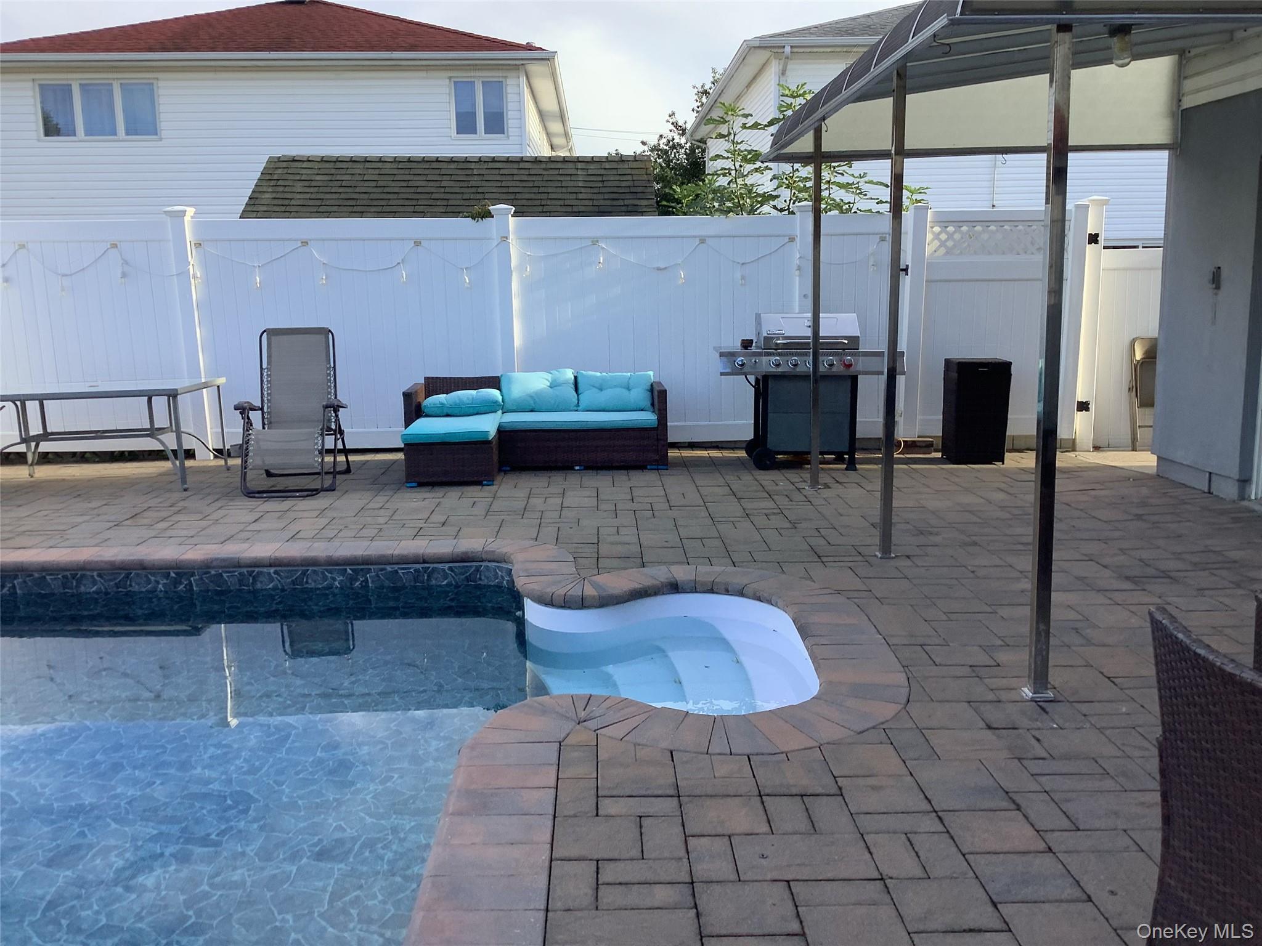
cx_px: 631
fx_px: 1130
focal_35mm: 31
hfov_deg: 58.4
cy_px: 473
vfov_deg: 45.4
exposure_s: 1/297
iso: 25
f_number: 2.4
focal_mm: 3.3
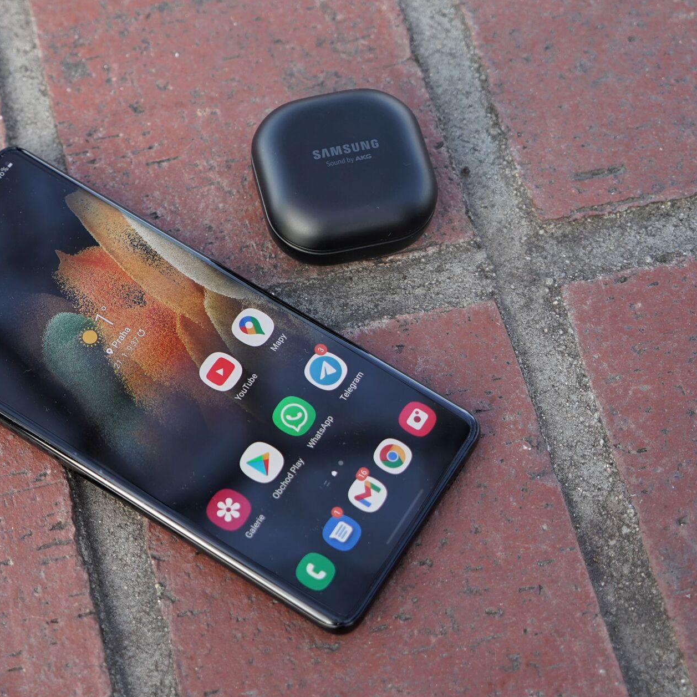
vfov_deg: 28.2
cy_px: 350
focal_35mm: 61
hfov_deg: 28.0
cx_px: 247
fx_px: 1390
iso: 200
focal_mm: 47
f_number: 4
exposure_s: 1/125
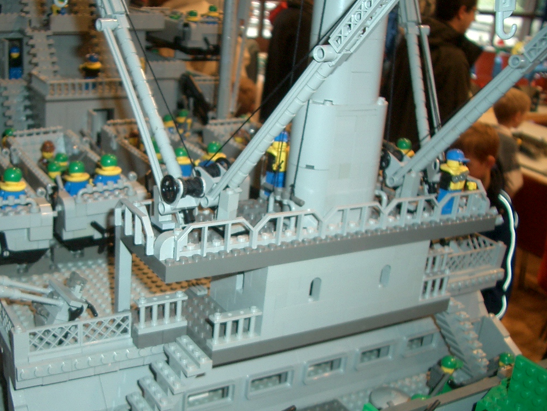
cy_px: 251
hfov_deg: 41.7
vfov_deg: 32.1
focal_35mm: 45
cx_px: 200
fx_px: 711
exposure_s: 1/40
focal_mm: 5.8
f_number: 2.6
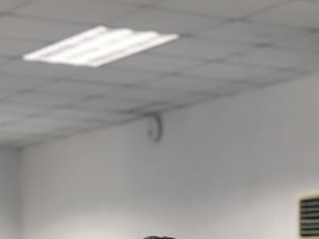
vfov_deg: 10.6
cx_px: 191
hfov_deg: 14.2
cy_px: 250
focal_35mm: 139
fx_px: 1280
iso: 320
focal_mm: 6.6
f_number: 2.8
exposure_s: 1/33
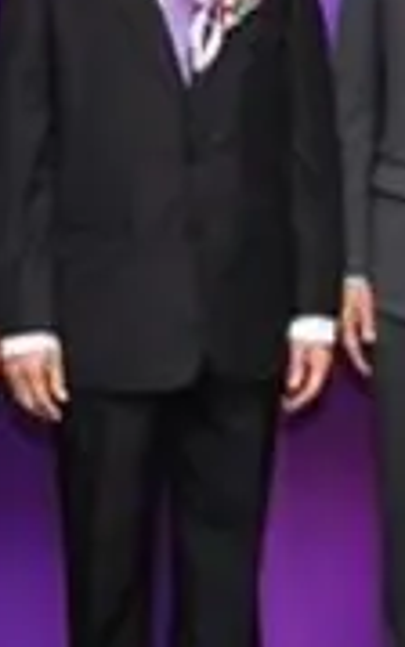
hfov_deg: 10.9
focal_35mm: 120
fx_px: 2118
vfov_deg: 17.0
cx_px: 166
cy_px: 20
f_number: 4
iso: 1000
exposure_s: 1/80
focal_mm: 18
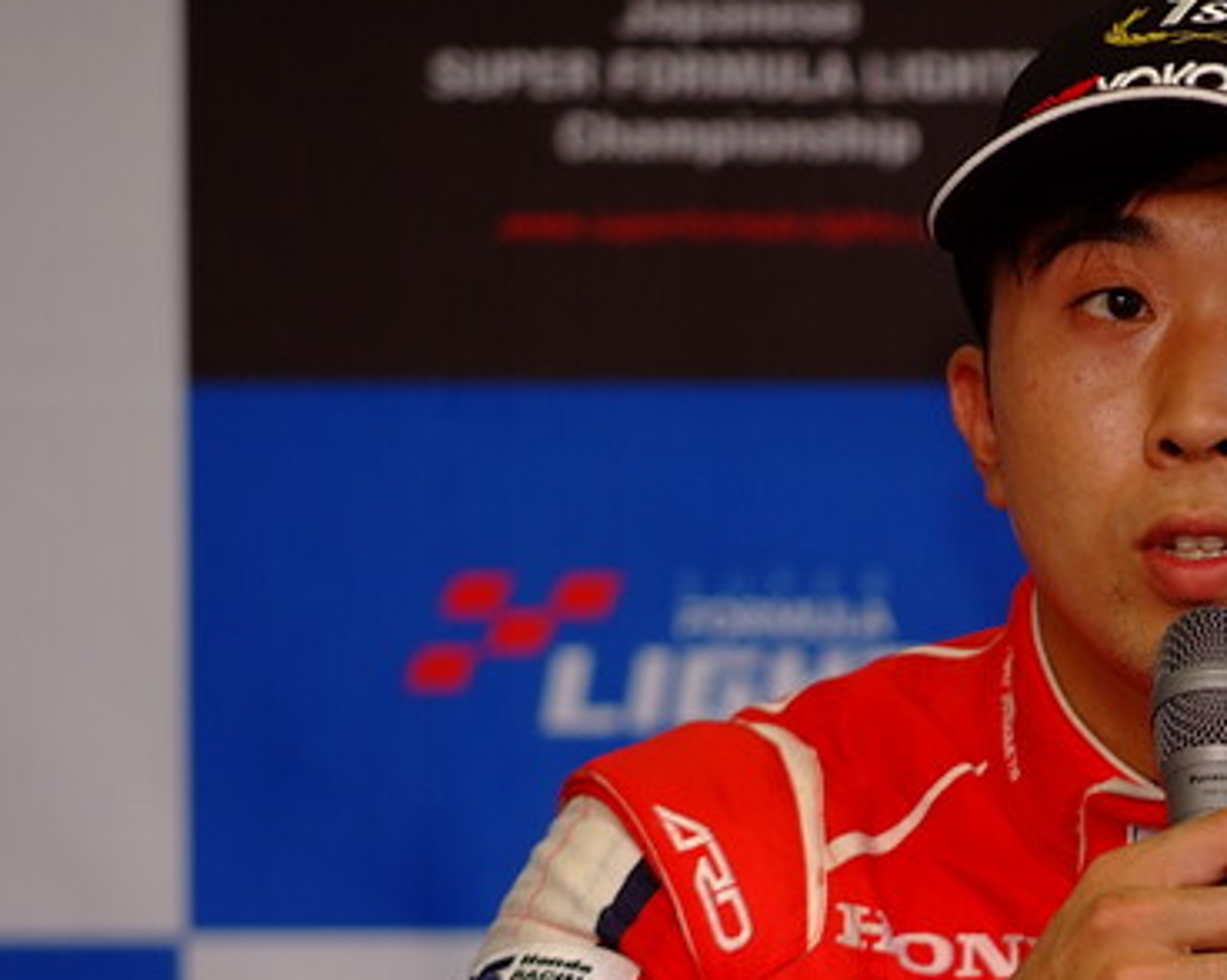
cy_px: 703
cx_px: 1194
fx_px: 15534
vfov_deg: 3.6
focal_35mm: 428
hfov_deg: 4.5
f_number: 2.8
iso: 400
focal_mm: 155
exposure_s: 1/250
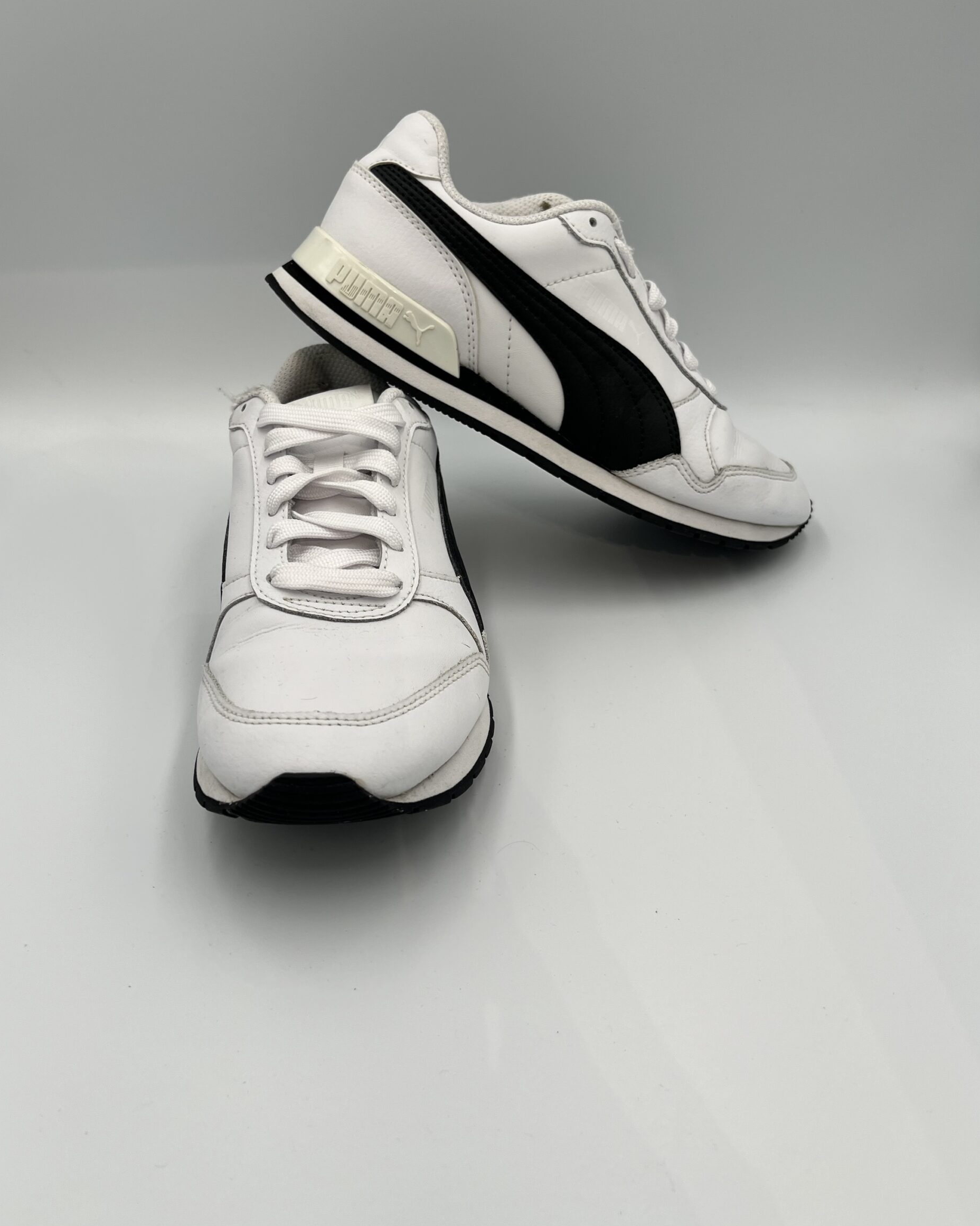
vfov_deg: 62.2
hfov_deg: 51.5
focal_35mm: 28
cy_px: 581
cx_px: 478
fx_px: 1015
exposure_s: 1/100
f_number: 1.6
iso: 40
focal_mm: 5.1
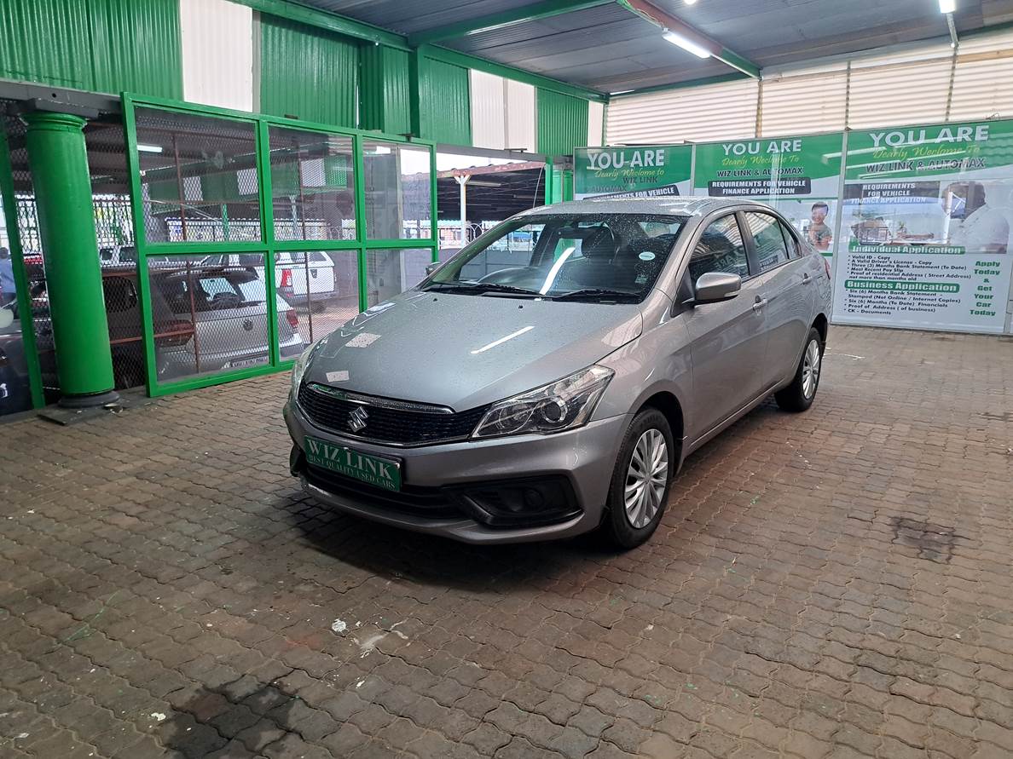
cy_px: 380
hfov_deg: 71.6
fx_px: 702
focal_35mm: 24
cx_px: 506
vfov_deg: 56.8
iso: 125
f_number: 1.8
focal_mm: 5.23
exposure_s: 1/50
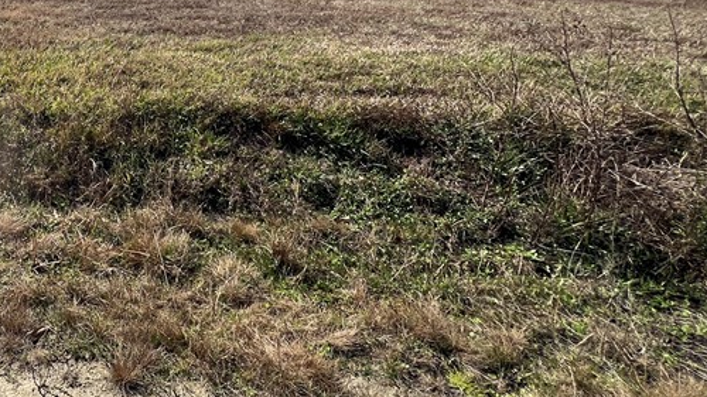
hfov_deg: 54.8
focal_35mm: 29
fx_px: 544
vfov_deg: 35.9
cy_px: -7
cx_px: 37
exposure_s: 1/1783
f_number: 1.8
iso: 32
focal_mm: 1.57
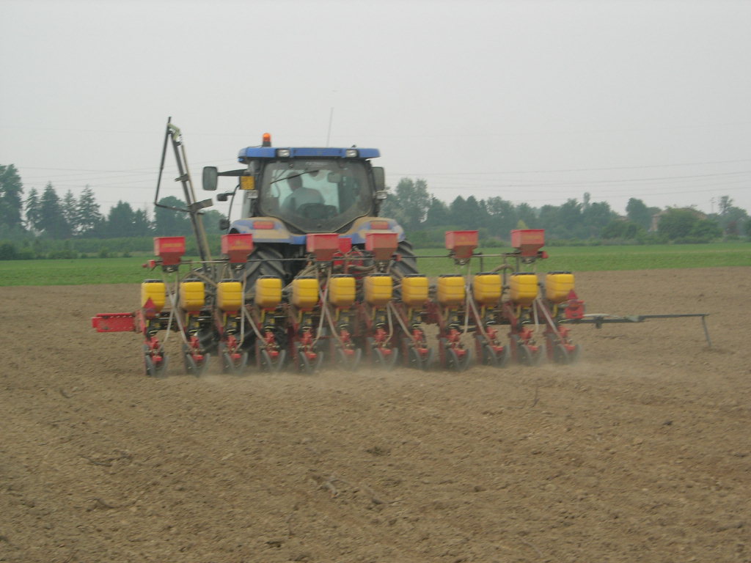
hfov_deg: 17.4
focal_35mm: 113
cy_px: 282
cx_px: 376
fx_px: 2452
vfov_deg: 13.1
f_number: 8.2
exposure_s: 1/138
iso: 64
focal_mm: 23.4
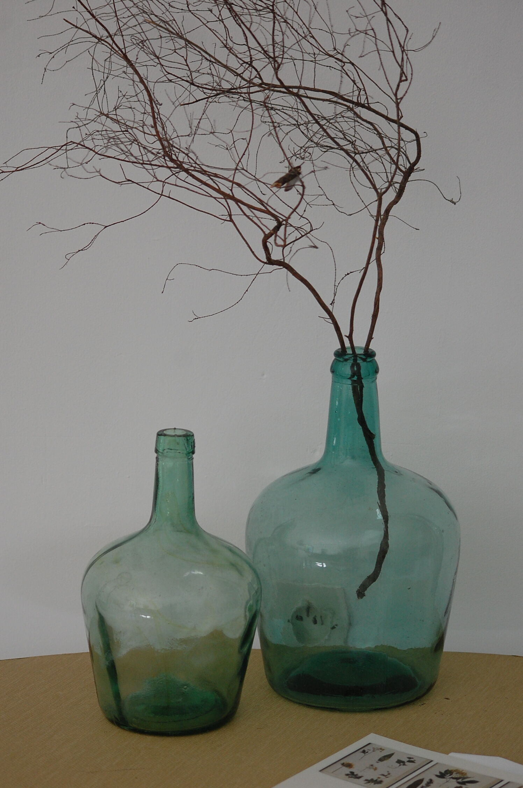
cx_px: 262
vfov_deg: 16.7
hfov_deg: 11.1
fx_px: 2690
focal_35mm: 123
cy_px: 394
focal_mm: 82
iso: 640
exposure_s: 1/125
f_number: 4
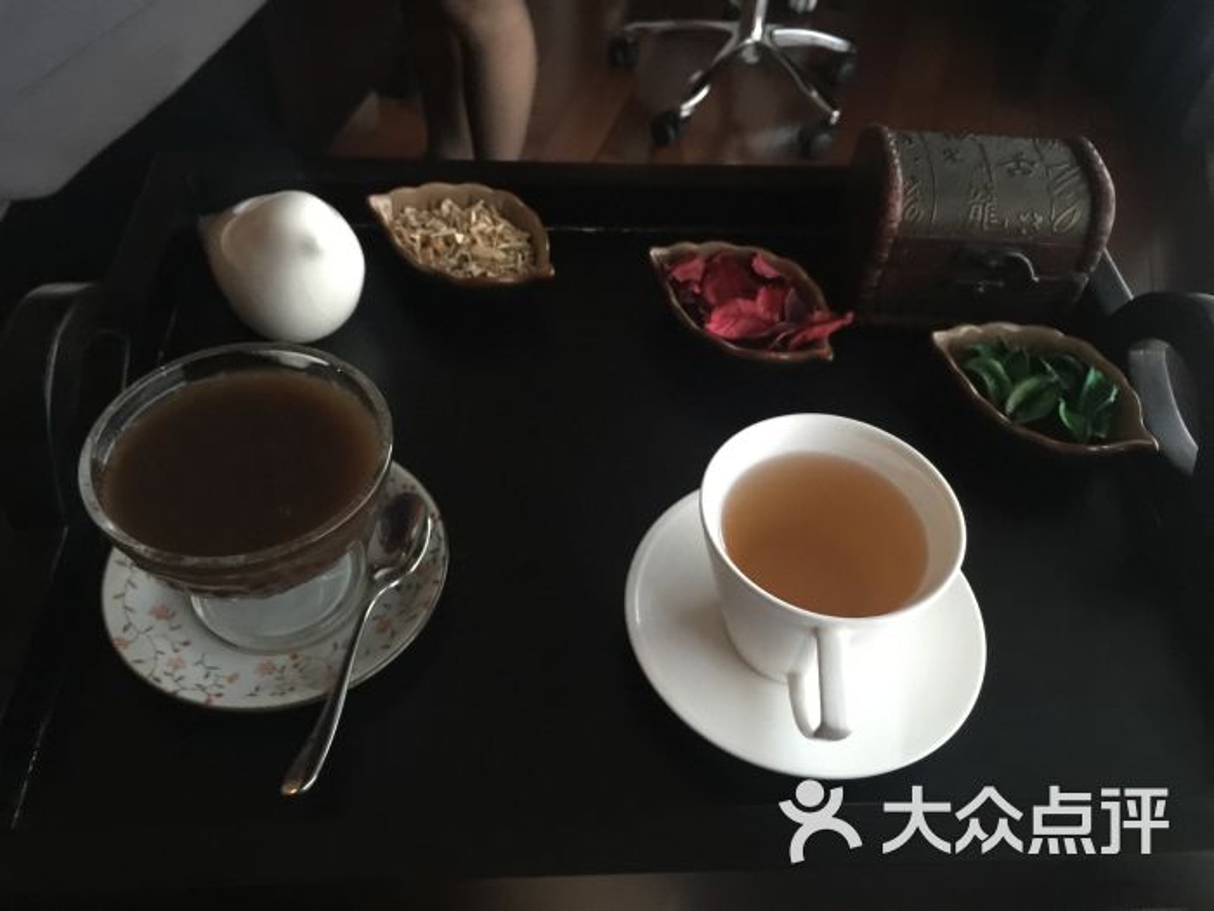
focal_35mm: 29
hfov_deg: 61.7
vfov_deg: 48.2
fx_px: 1017
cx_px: 607
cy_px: 456
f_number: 2.2
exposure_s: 1/4
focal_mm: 4.15
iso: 125
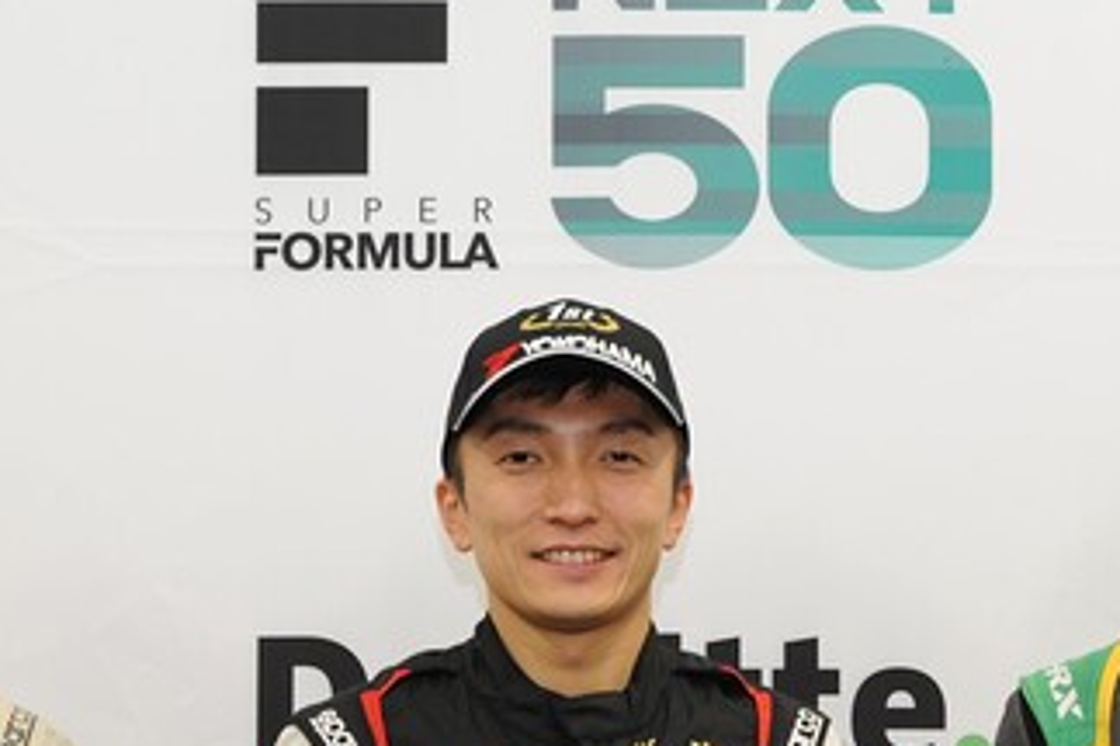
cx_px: 555
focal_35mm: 116
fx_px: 3607
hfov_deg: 17.7
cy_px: 739
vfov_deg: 11.7
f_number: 4
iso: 400
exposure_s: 1/60
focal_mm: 52
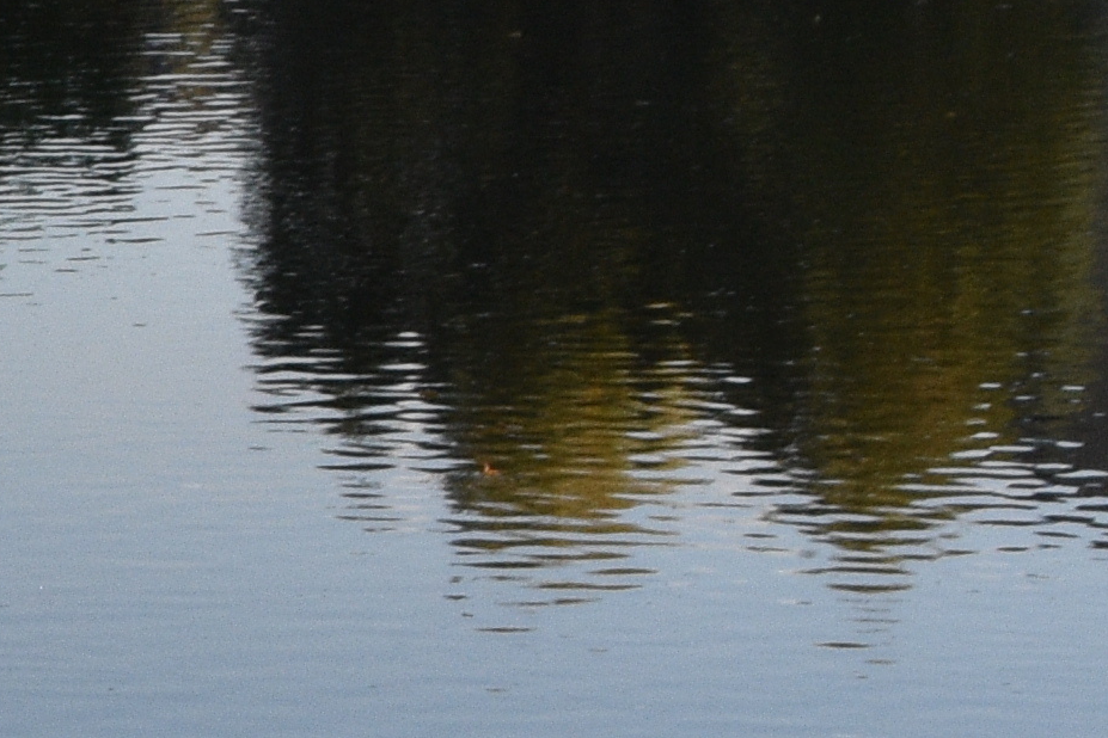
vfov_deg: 3.7
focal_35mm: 369
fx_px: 11356
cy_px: 53
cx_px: -1153
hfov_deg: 5.5
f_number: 8
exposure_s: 1/500
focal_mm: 38
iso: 500
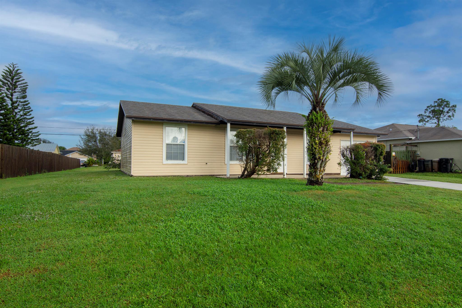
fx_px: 269
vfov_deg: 59.5
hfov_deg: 81.2
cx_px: 231
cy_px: 154
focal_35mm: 21
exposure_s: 1/320
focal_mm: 14
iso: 320
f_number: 9
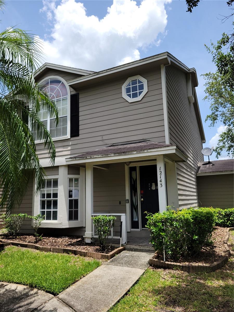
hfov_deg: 53.1
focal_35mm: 26
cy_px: 156
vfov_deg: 67.3
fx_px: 234
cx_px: 117
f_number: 1.8
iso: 40
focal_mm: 5.4
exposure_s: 1/2094
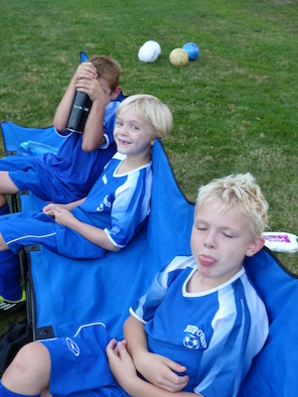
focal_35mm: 49
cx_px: 149
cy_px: 198
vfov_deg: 38.9
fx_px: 562
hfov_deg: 29.7
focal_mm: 8.7
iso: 320
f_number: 2.8
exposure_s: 1/60
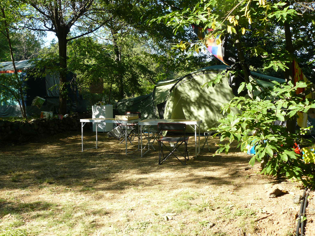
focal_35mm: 37
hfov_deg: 50.1
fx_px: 337
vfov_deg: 38.7
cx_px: 154
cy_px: 121
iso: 100
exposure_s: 1/125
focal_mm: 6
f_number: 4
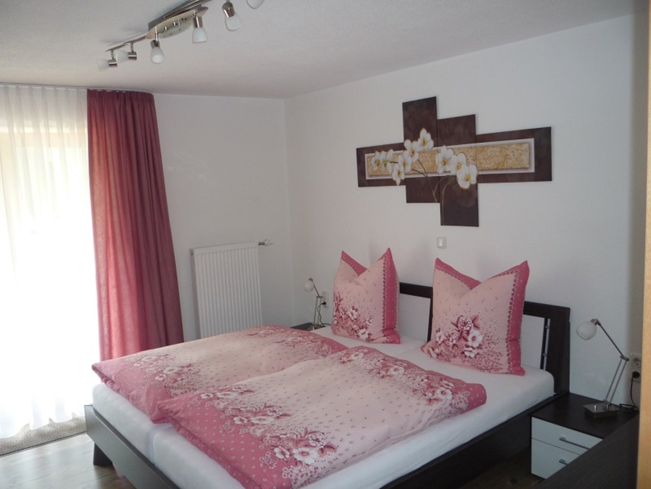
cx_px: 326
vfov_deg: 46.8
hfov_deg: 60.0
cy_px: 244
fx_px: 564
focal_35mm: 30
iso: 125
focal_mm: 5.2
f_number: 3.3
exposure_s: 1/30
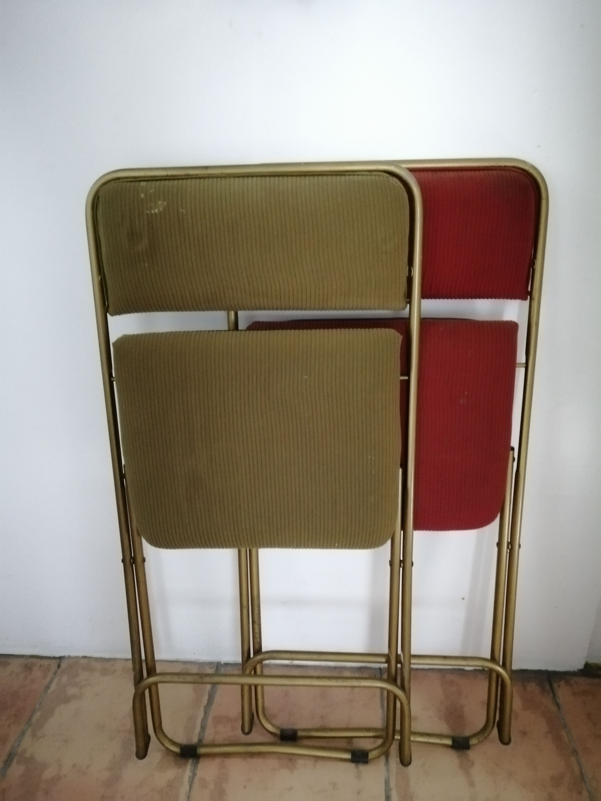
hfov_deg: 51.4
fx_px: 625
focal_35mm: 27
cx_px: 300
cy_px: 400
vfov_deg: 65.3
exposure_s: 1/12
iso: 2000
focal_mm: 3.88
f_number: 1.8
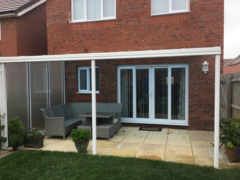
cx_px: 120
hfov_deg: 61.7
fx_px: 201
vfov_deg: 48.2
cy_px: 90
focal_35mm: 29
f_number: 2.2
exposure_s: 1/204
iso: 25
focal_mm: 4.15
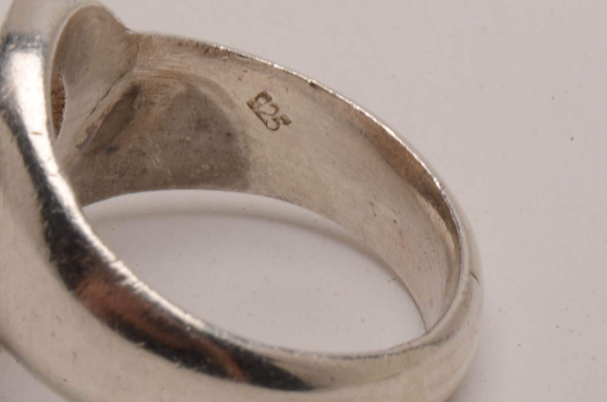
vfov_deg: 6.2
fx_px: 3717
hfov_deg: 9.3
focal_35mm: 221
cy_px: 170
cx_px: 175
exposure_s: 1/125
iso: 100
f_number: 36
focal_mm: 85
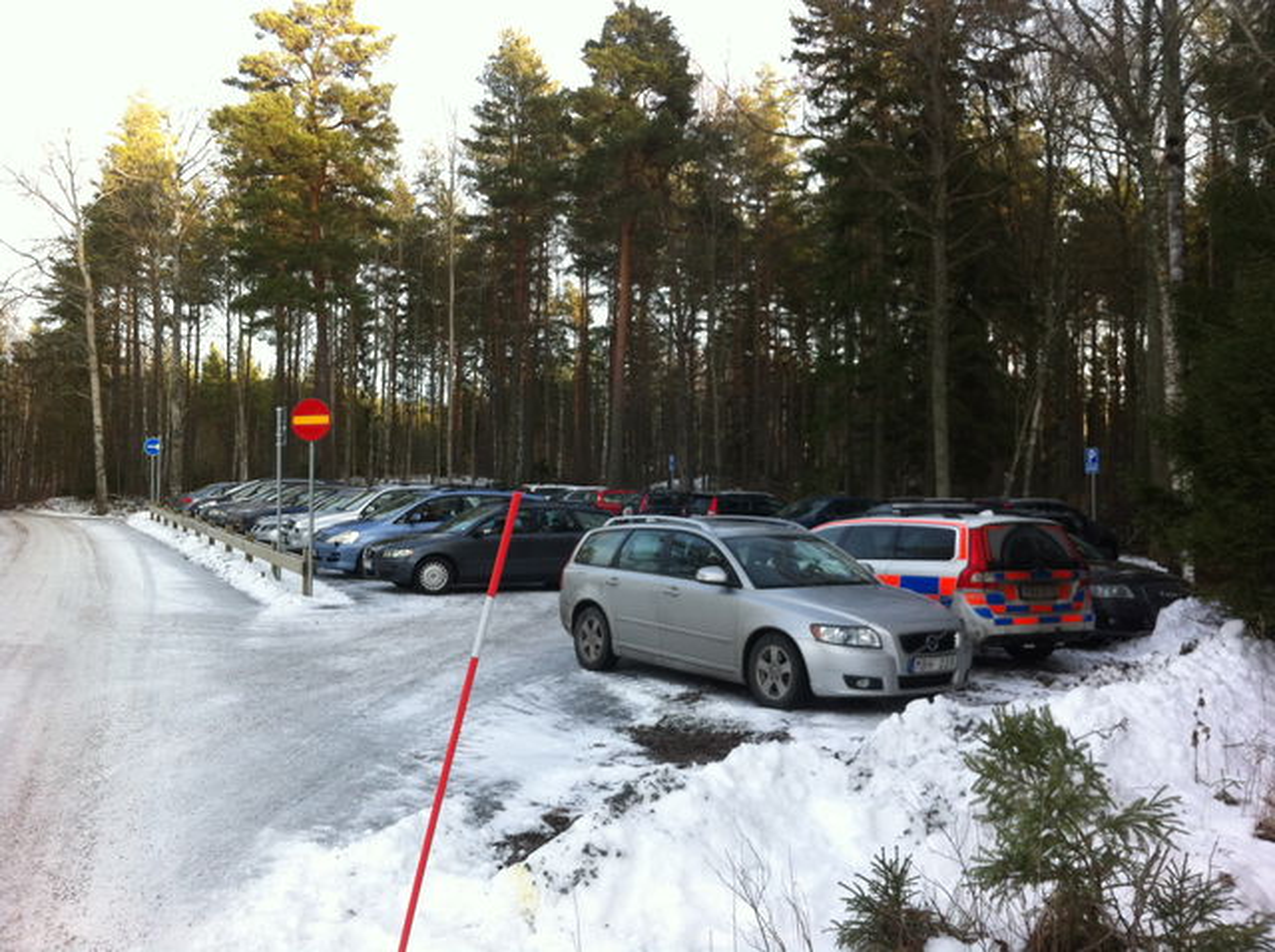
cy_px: 476
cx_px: 638
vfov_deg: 40.6
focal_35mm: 35
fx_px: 1287
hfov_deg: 52.7
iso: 80
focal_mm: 3.85
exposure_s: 1/160
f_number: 2.8
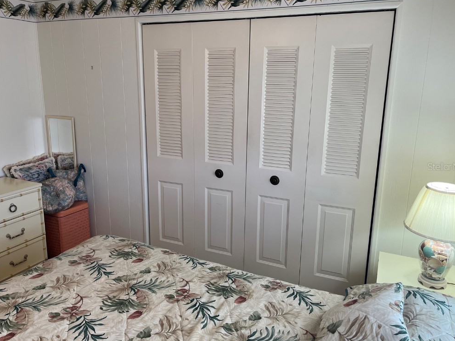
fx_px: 355
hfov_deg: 65.3
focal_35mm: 27
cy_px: 166
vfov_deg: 51.4
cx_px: 235
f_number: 1.6
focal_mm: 5.1
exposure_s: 1/120
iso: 80
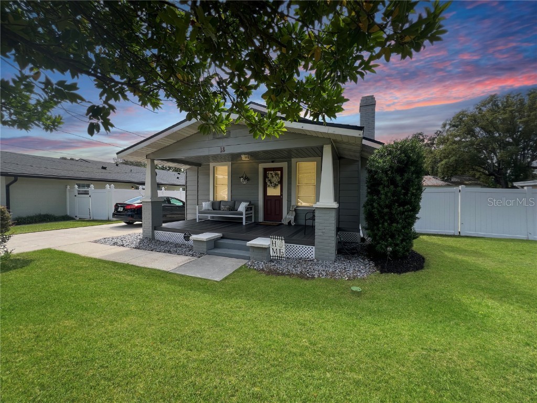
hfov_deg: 106.2
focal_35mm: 13
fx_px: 202
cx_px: 268
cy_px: 202
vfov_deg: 89.9
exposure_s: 1/385
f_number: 1.8
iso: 32
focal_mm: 1.57
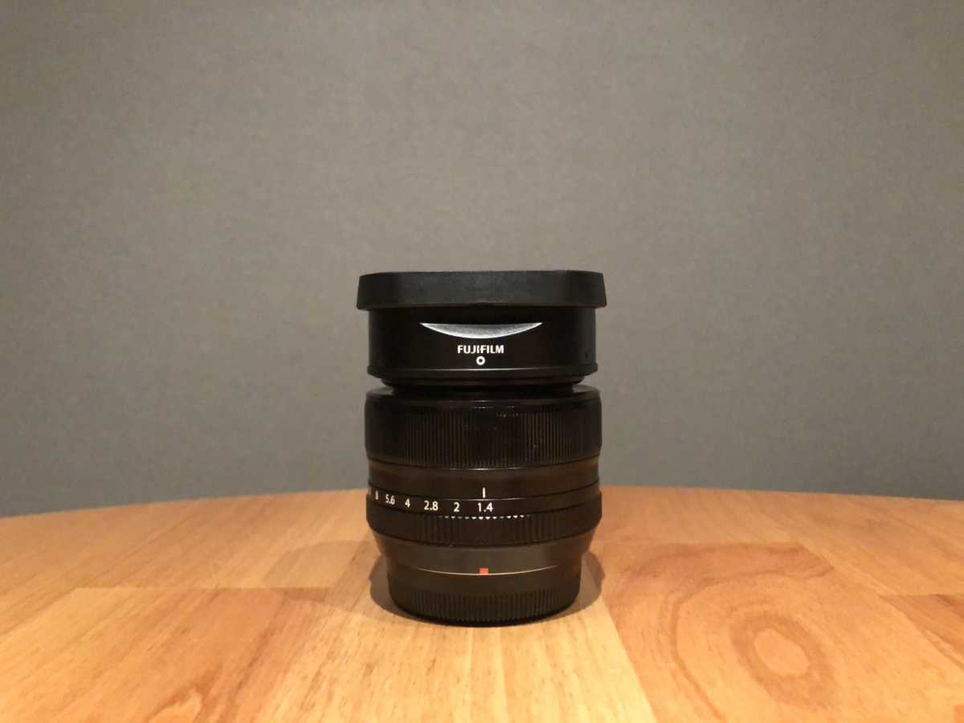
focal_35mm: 28
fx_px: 780
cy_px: 362
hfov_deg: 63.4
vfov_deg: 49.7
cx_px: 482
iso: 640
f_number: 1.8
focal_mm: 3.99
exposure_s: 1/33
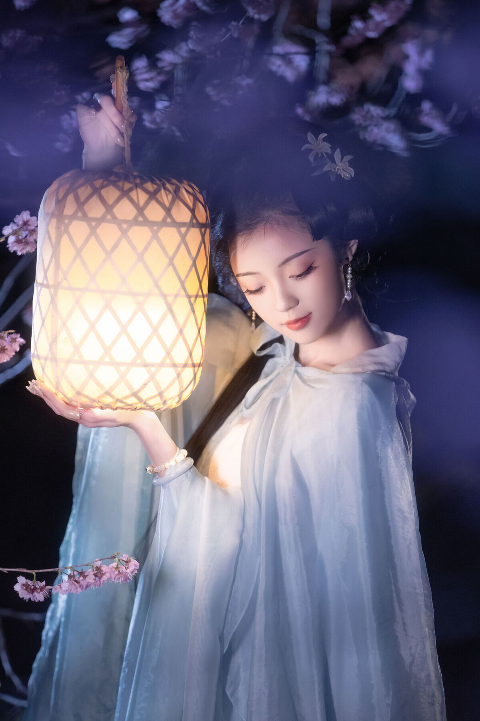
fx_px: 3500
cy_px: 360
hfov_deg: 7.8
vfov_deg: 11.7
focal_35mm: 175
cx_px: 240
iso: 3200
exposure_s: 1/200
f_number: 2.8
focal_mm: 175
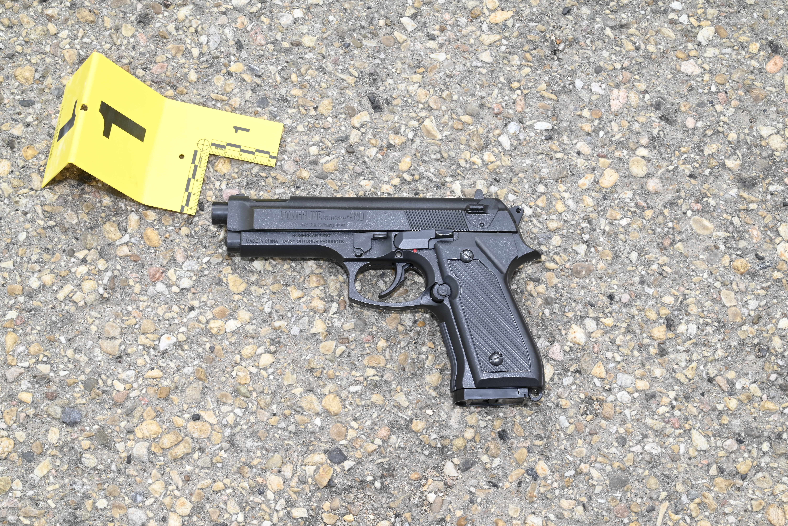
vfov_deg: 19.5
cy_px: 263
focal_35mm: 70
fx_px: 1533
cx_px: 394
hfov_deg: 28.8
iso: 400
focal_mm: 70
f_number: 22
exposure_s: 1/60
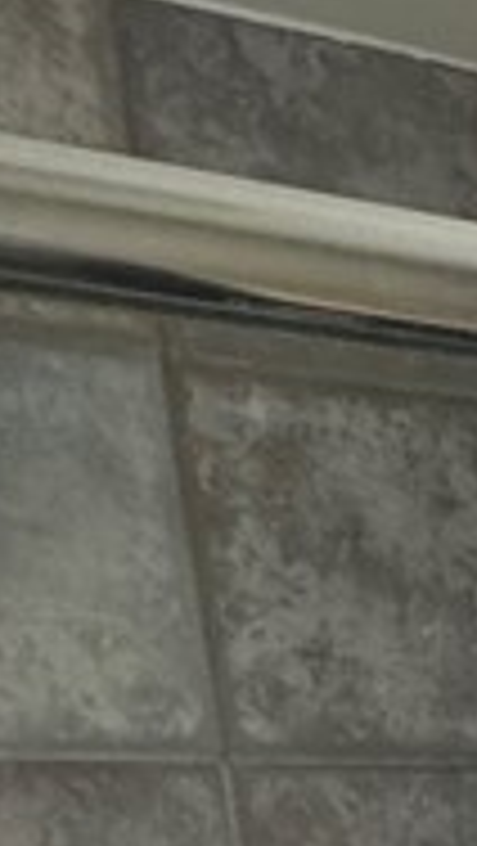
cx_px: 1098
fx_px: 1863
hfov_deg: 12.1
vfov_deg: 19.8
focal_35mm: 83
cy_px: 1467
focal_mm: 2.22
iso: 320
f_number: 2.2
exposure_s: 1/60
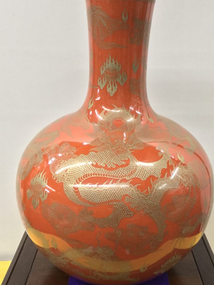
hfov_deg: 36.8
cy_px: 148
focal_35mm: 39
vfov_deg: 47.9
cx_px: 119
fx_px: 322
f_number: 2.4
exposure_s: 1/30
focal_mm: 3.3
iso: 200
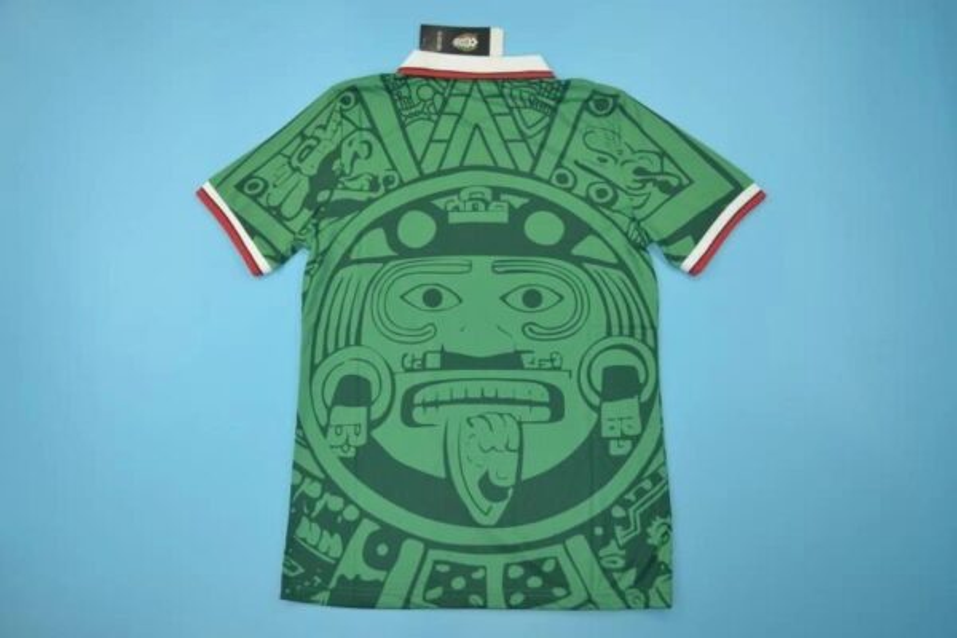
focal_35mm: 30
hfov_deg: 61.9
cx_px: 478
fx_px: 797
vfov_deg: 43.6
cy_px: 319
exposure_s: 1/160
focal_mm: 20
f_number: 3.8
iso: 200
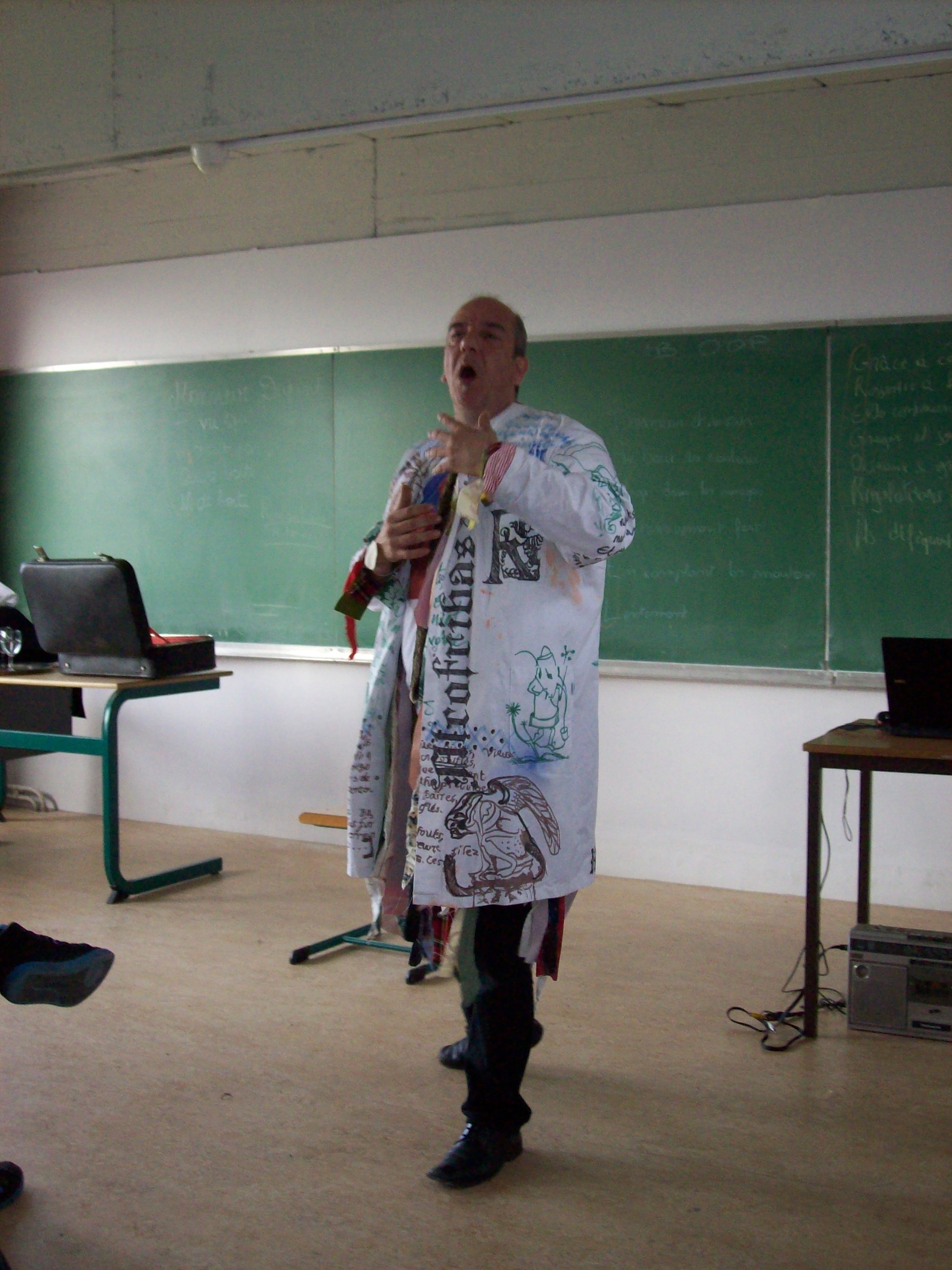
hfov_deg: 32.2
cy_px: 635
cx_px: 476
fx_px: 1651
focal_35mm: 45
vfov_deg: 42.1
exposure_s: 1/73.6
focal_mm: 7.6
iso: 200
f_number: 3
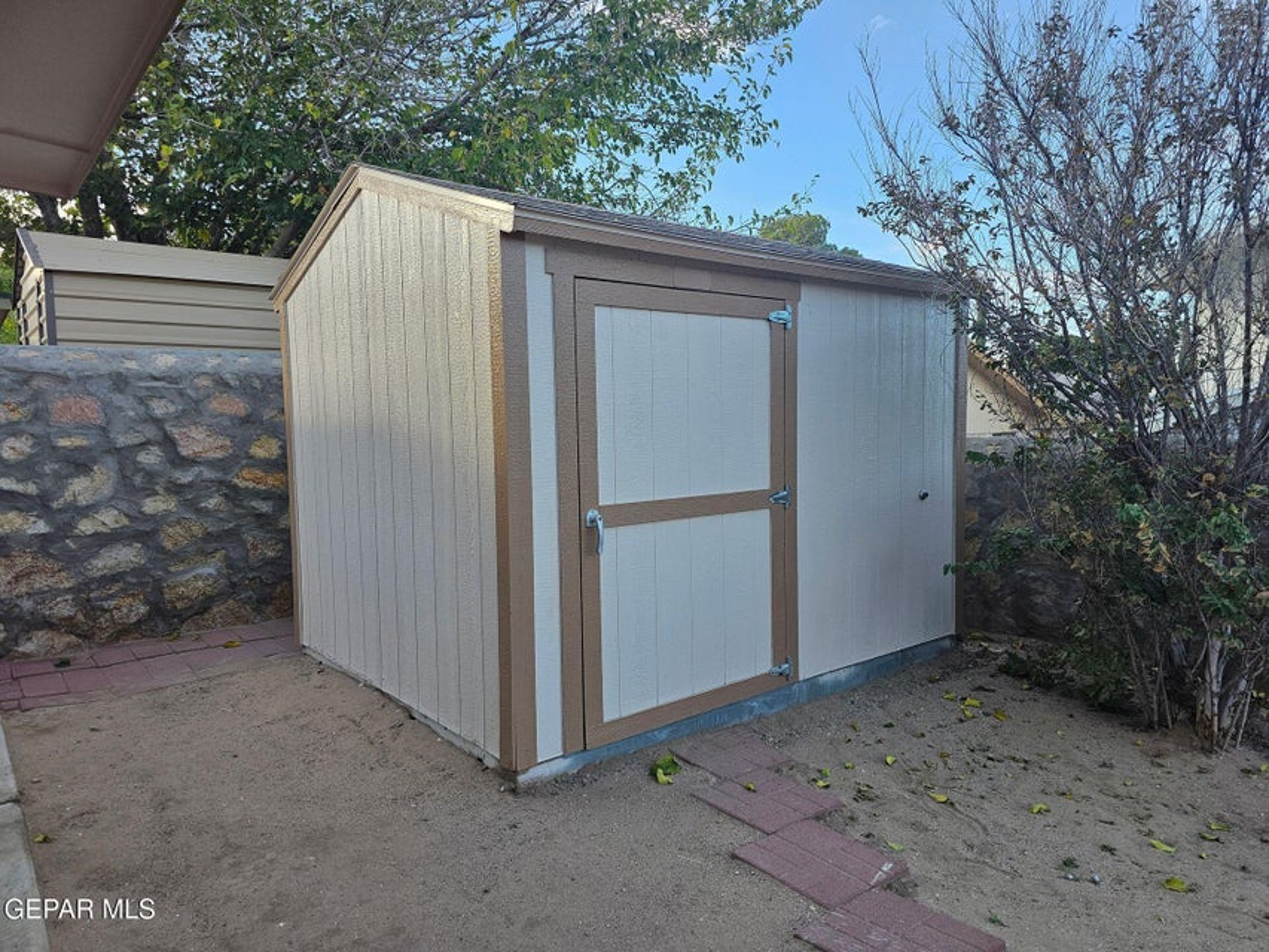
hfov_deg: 73.9
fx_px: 843
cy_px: 476
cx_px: 634
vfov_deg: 58.9
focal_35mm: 23
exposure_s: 1/359
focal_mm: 6.3
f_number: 1.7
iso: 32
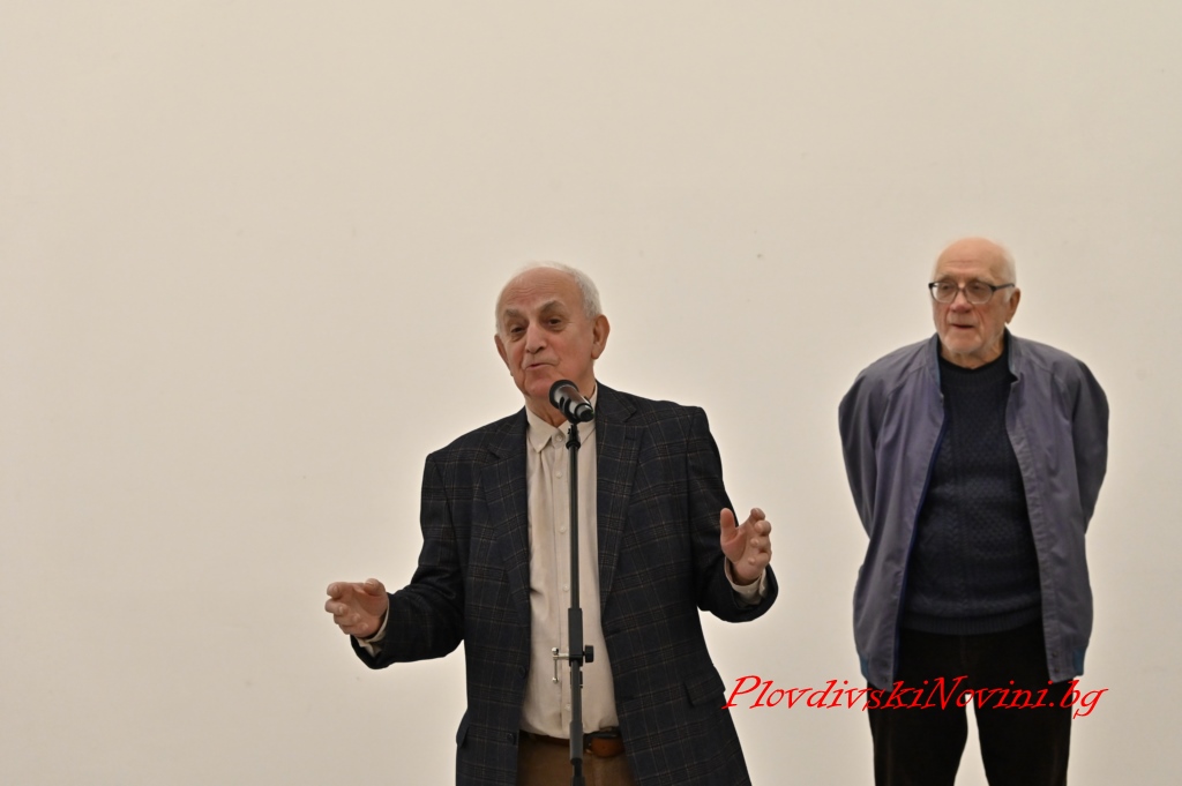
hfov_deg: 17.8
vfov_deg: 11.9
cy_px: 393
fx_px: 3773
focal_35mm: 115
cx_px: 591
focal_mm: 115
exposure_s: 1/250
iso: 4000
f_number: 7.1
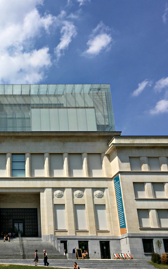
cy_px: 138
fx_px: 330
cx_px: 9
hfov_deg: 27.3
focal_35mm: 45
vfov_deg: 44.4
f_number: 2.2
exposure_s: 1/2849
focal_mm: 4.15
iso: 25
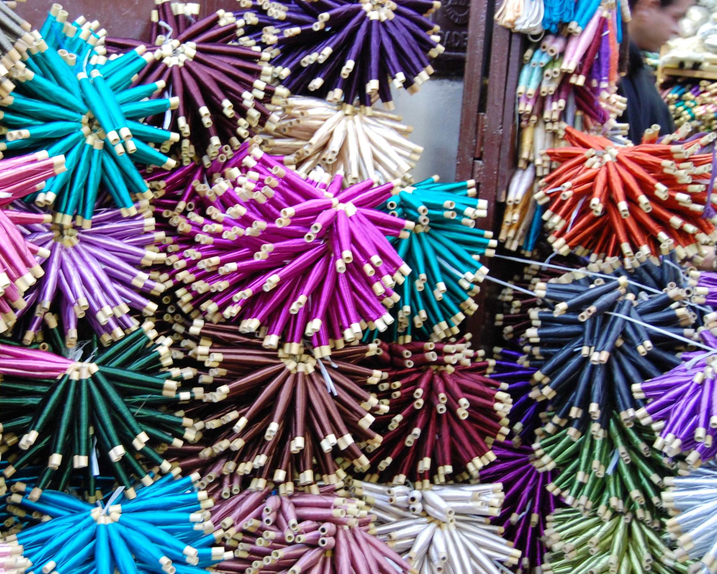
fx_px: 1125
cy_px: 311
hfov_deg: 35.0
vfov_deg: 28.6
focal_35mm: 53
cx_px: 241
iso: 800
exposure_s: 1/5
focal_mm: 28
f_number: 4.2
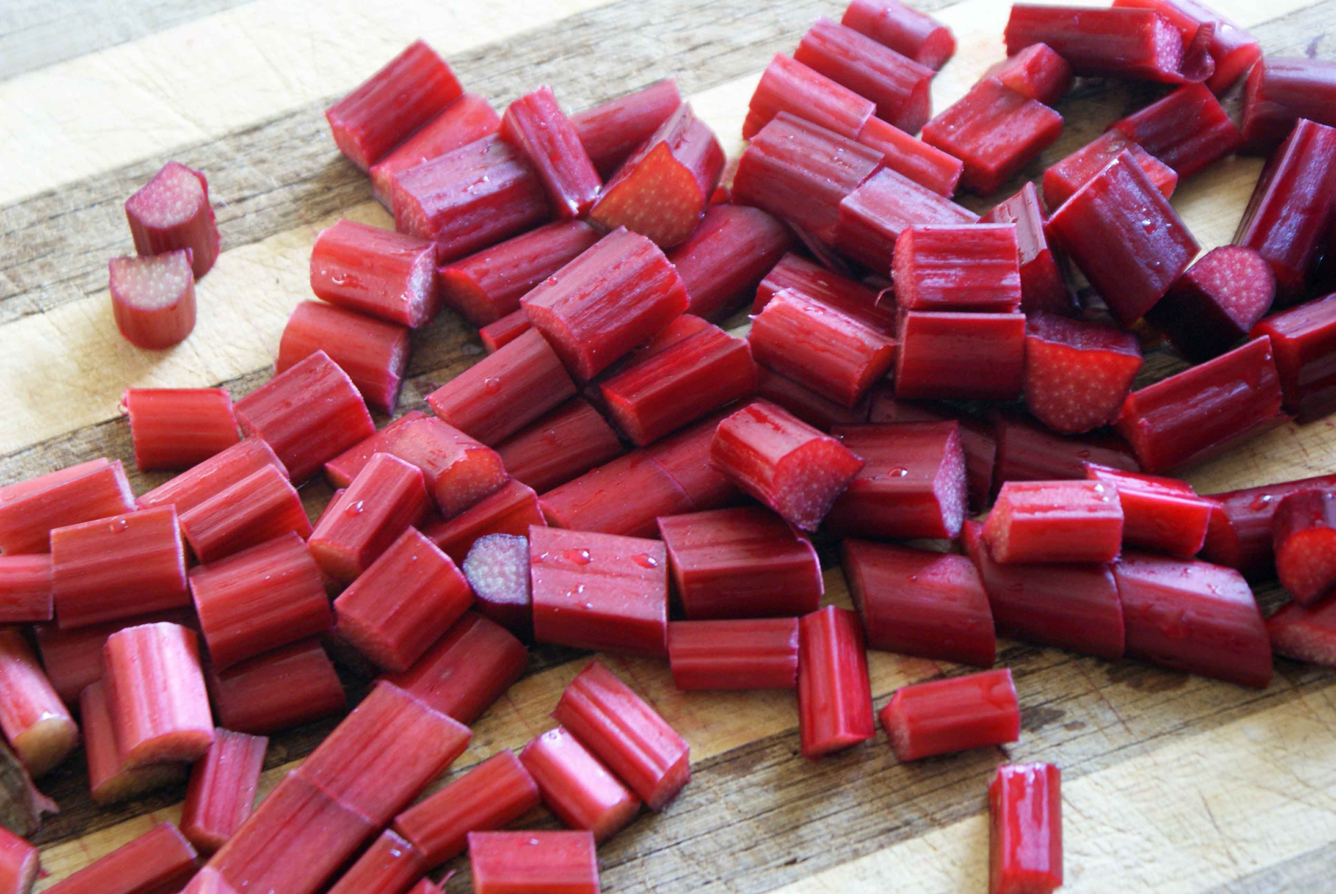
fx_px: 3344
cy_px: 447
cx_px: 668
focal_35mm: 90
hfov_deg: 22.6
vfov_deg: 15.2
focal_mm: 60
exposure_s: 1/30
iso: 400
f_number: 5.6
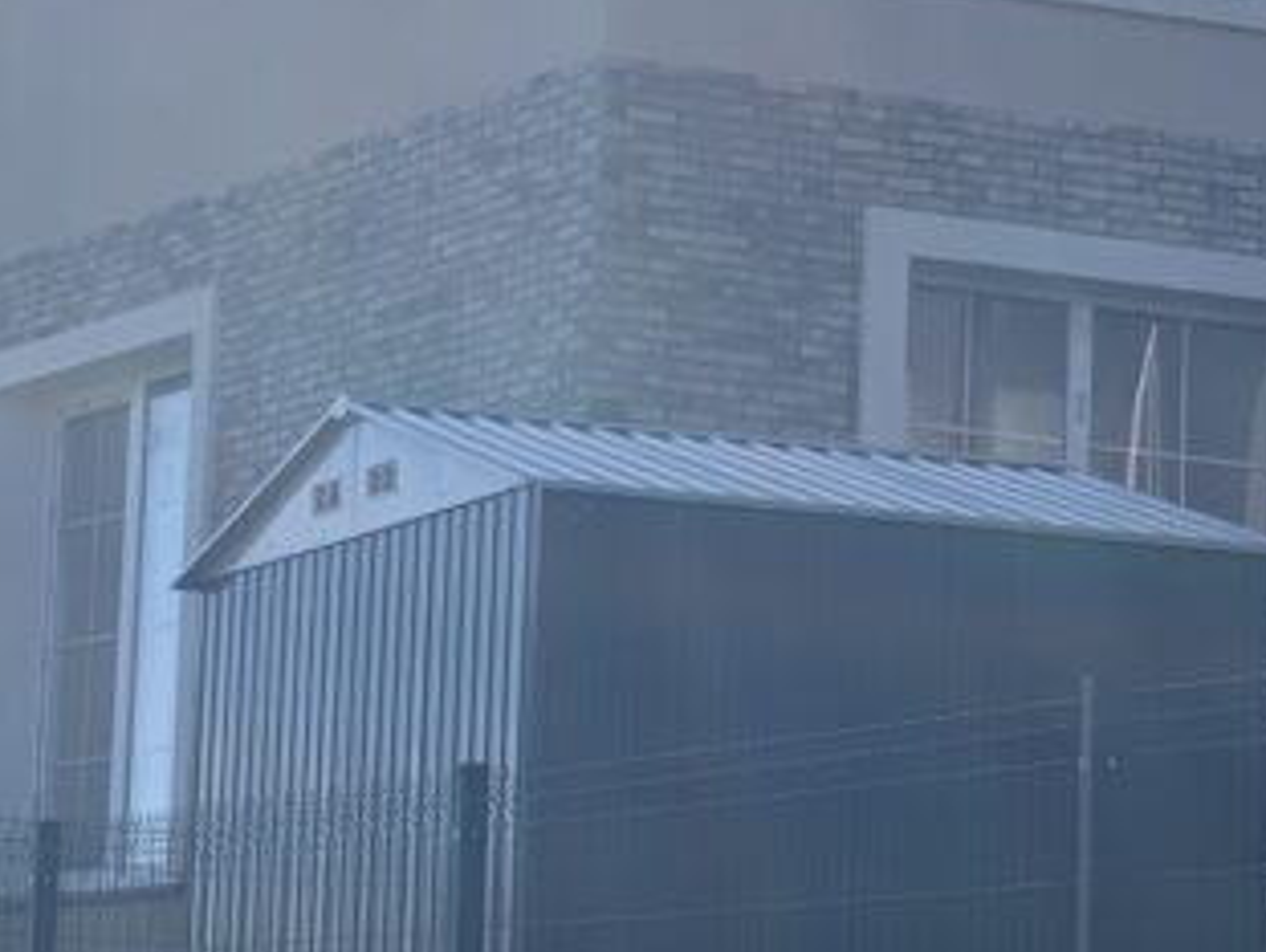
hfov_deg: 11.3
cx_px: -204
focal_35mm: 171
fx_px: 6261
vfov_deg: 8.7
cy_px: 171
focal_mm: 6
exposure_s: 1/1229
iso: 16
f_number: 2.4
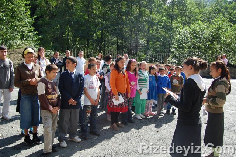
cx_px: 118
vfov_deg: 45.6
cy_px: 78
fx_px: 187
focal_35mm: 28
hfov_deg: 64.6
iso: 200
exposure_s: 1/200
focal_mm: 19
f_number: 7.1
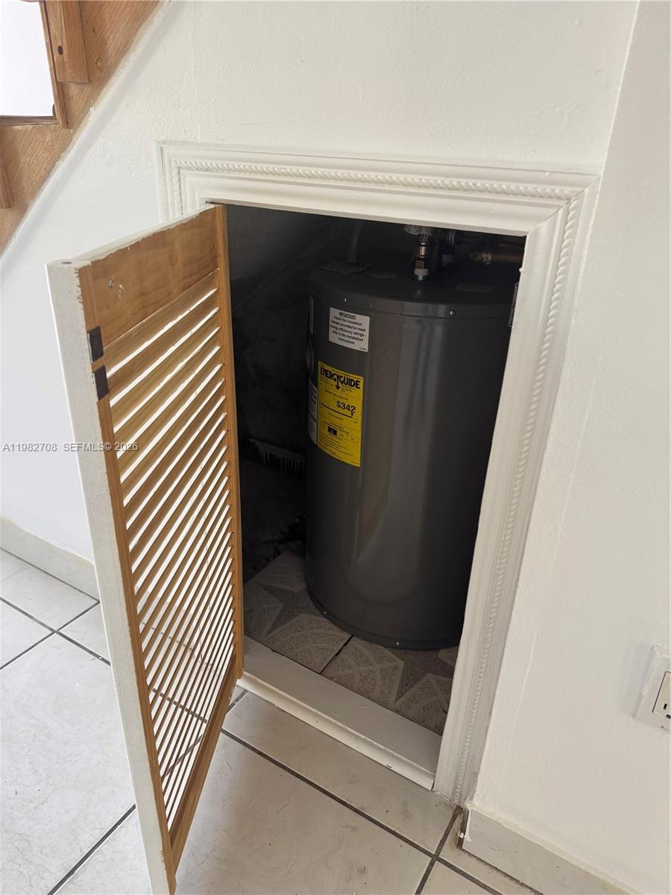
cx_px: 336
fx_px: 620
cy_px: 448
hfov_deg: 56.8
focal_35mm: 24
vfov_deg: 71.6
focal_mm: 6.76
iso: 160
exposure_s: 1/121
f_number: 1.78
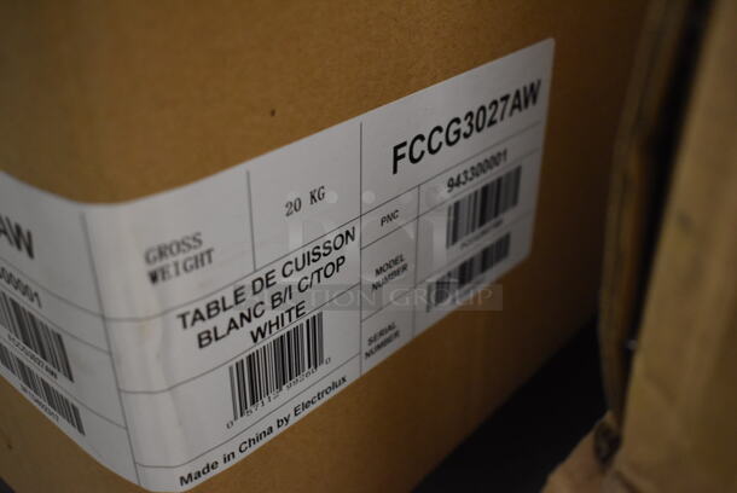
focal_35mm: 40
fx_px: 830
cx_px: 368
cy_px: 246
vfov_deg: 33.1
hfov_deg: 47.9
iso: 2500
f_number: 4
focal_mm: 27
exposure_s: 1/60
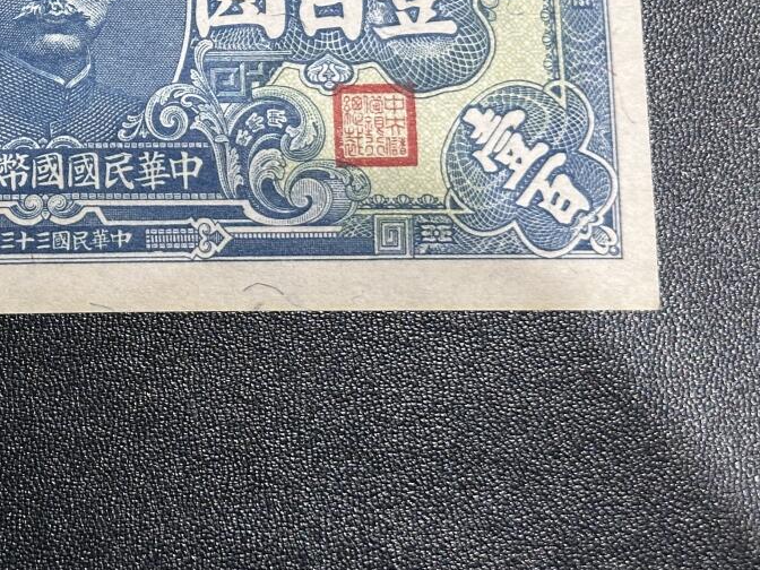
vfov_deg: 14.6
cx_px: 14
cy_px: 2
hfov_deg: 19.1
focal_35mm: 100
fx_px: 2196
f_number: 1.78
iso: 125
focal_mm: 6.86
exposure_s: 1/50
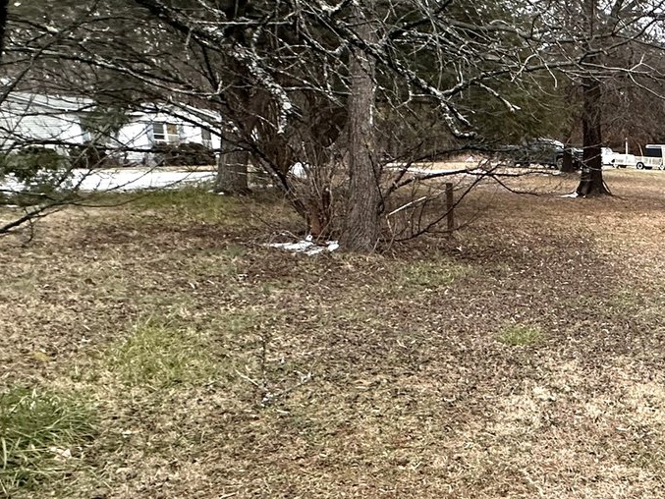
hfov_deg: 41.8
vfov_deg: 37.2
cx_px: 678
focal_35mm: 38
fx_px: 730
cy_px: 344
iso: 250
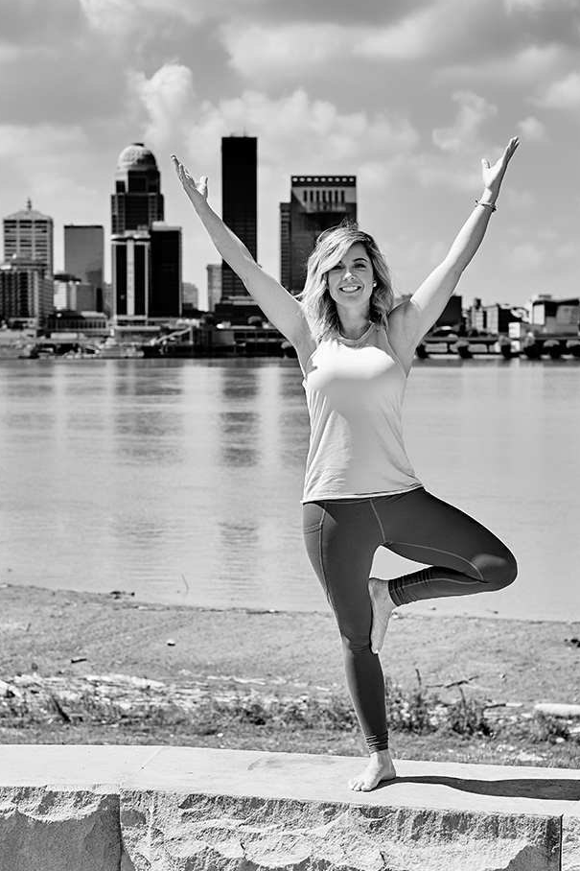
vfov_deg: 24.5
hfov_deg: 16.4
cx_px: 284
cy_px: 463
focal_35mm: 83
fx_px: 2006
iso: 400
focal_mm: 50
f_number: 4
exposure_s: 1/2000
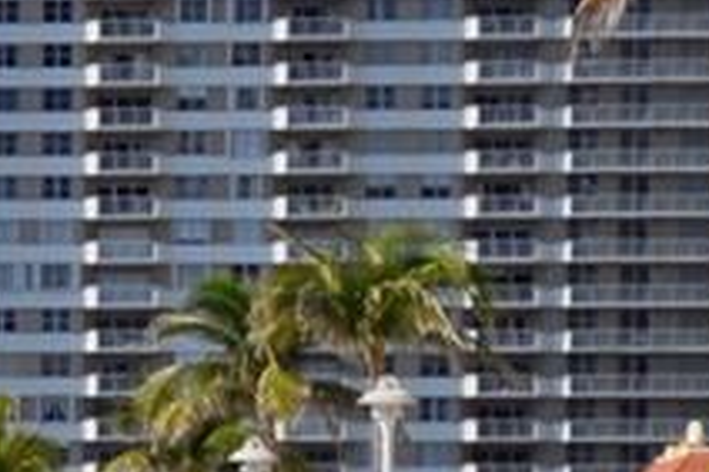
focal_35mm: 272
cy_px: 623
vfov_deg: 5.0
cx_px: -1060
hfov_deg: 7.1
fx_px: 5353
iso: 200
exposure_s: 1/400
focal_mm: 24
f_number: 10
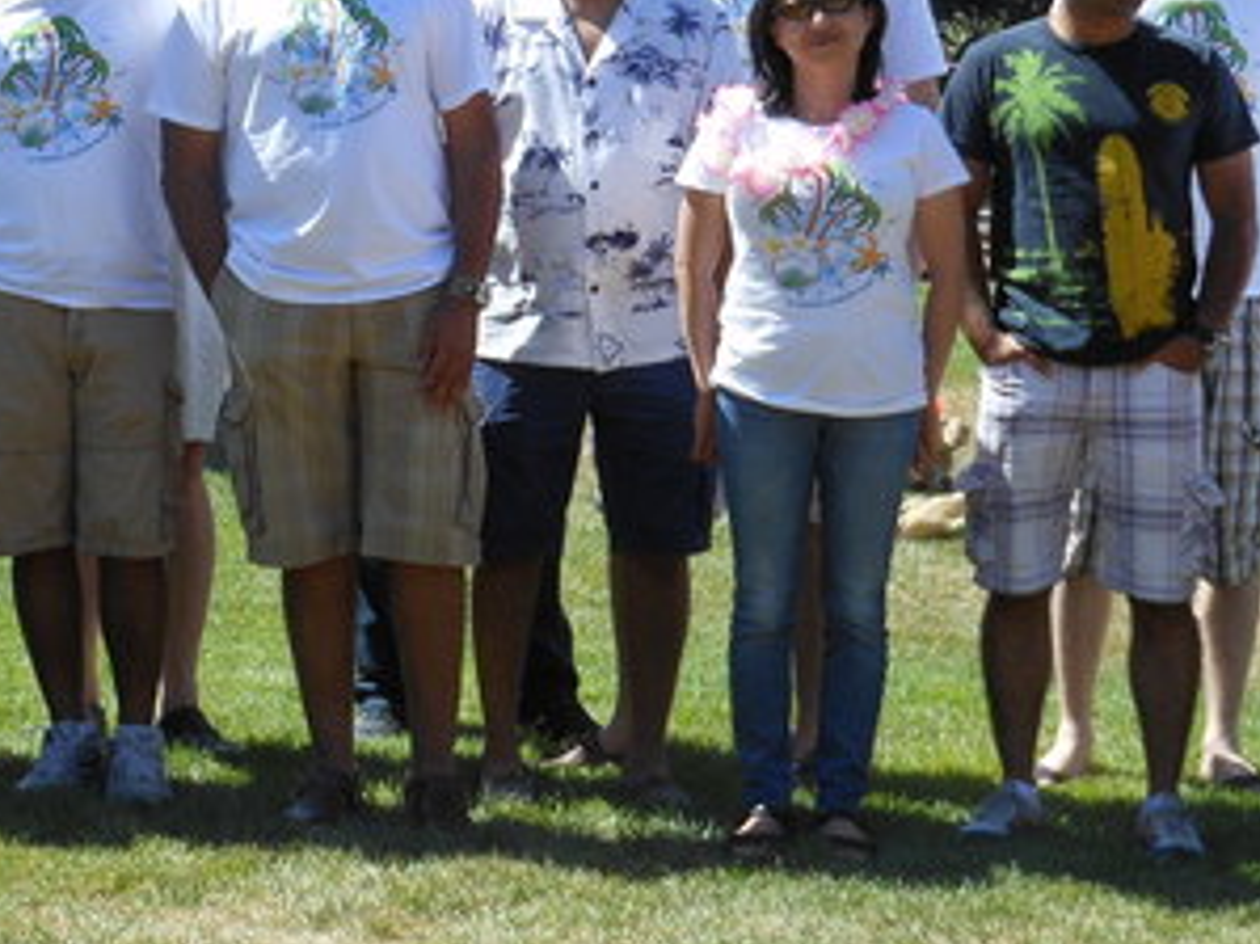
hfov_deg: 15.1
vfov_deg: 11.4
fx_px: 4730
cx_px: 303
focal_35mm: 130
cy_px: 177
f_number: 4.9
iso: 80
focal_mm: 9.6
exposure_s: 1/250
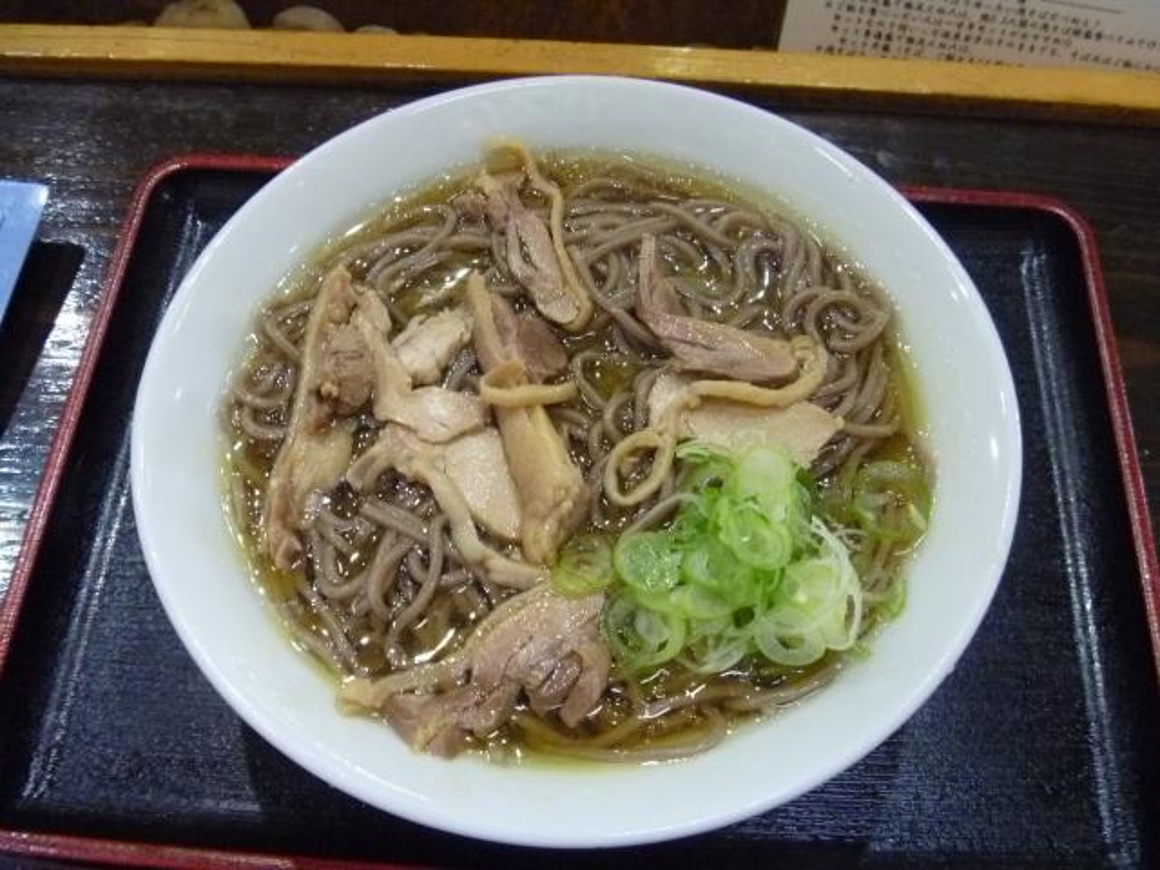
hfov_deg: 52.6
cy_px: 435
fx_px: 1173
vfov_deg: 40.7
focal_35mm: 35
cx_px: 580
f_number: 3.5
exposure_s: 1/20
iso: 800
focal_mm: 6.3
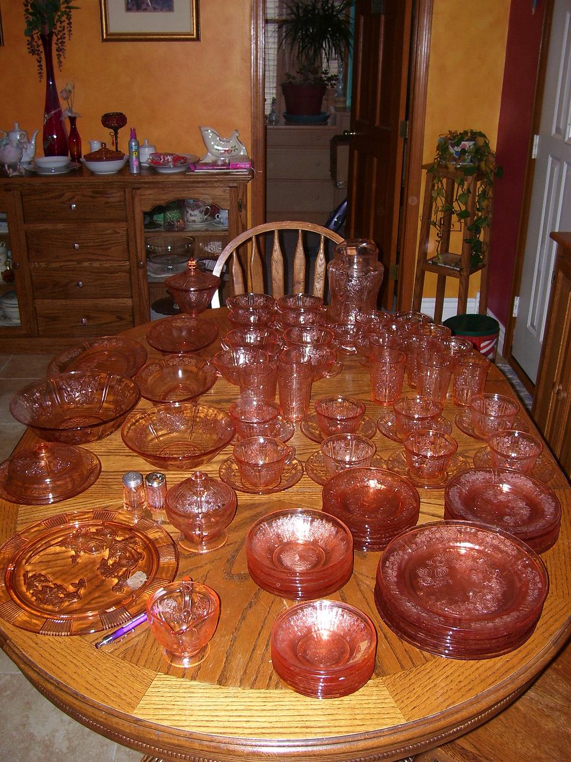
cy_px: 381
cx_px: 286
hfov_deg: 41.8
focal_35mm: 34
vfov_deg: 54.0
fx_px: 748
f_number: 2.7
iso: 80
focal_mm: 5.6
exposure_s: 1/60
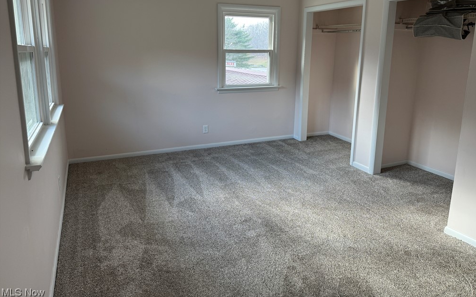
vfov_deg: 47.3
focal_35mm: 26
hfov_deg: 70.4
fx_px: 337
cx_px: 242
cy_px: 118
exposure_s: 1/120
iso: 125
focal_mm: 6.86
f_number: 1.78
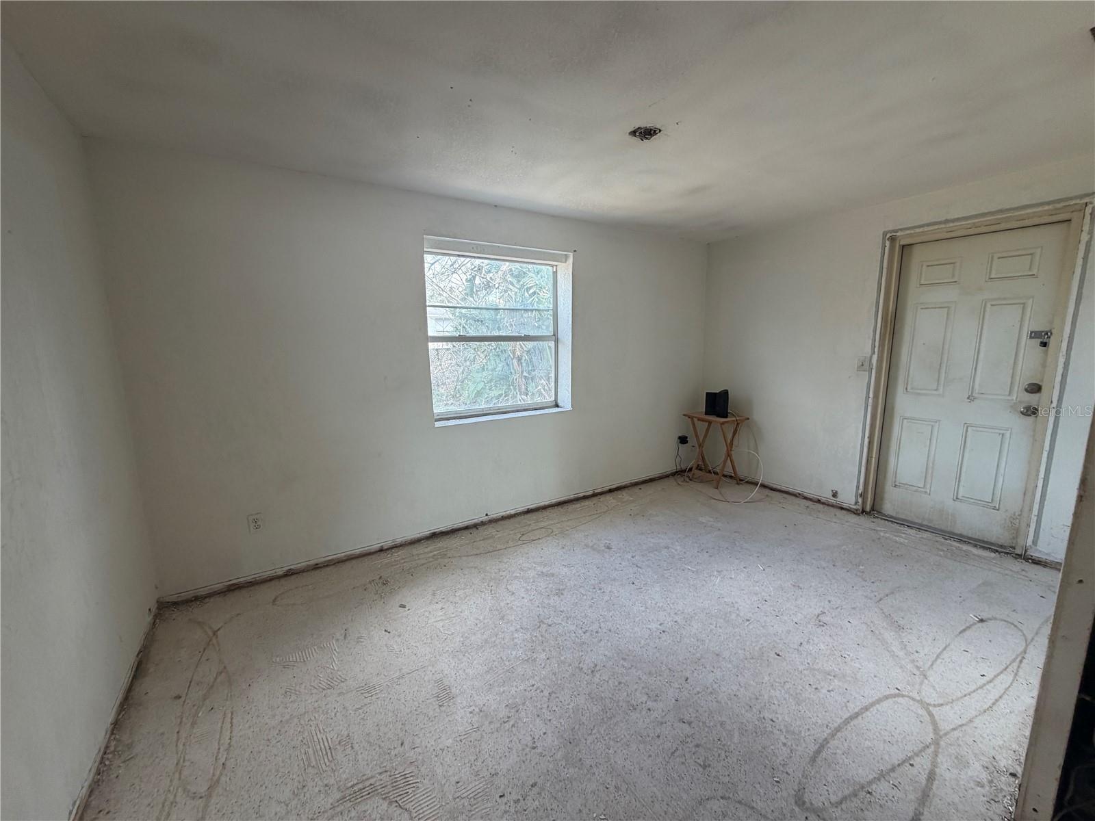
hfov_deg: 102.1
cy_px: 410
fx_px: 443
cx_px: 548
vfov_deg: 85.7
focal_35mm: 14
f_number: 2.2
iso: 160
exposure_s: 1/121
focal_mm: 2.22
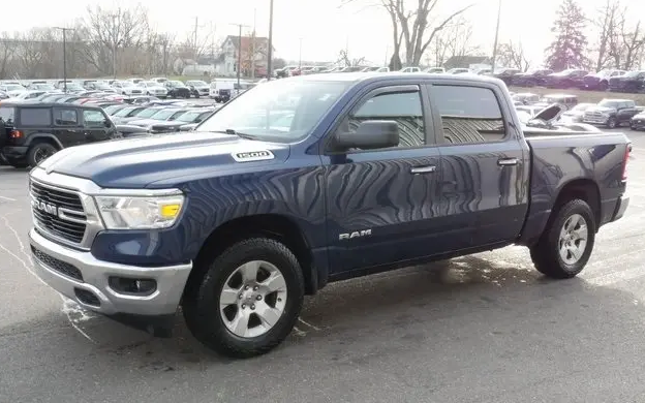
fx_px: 650
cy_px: 222
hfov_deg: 52.7
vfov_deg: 34.4
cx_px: 324
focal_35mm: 37
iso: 1250
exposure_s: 1/60
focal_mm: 17
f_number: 20
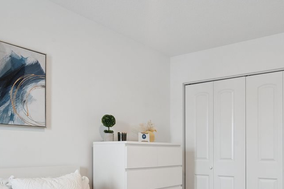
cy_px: 156
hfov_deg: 55.0
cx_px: 223
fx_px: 252
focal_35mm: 32
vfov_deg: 39.2
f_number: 10
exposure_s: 1/5
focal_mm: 16
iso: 400
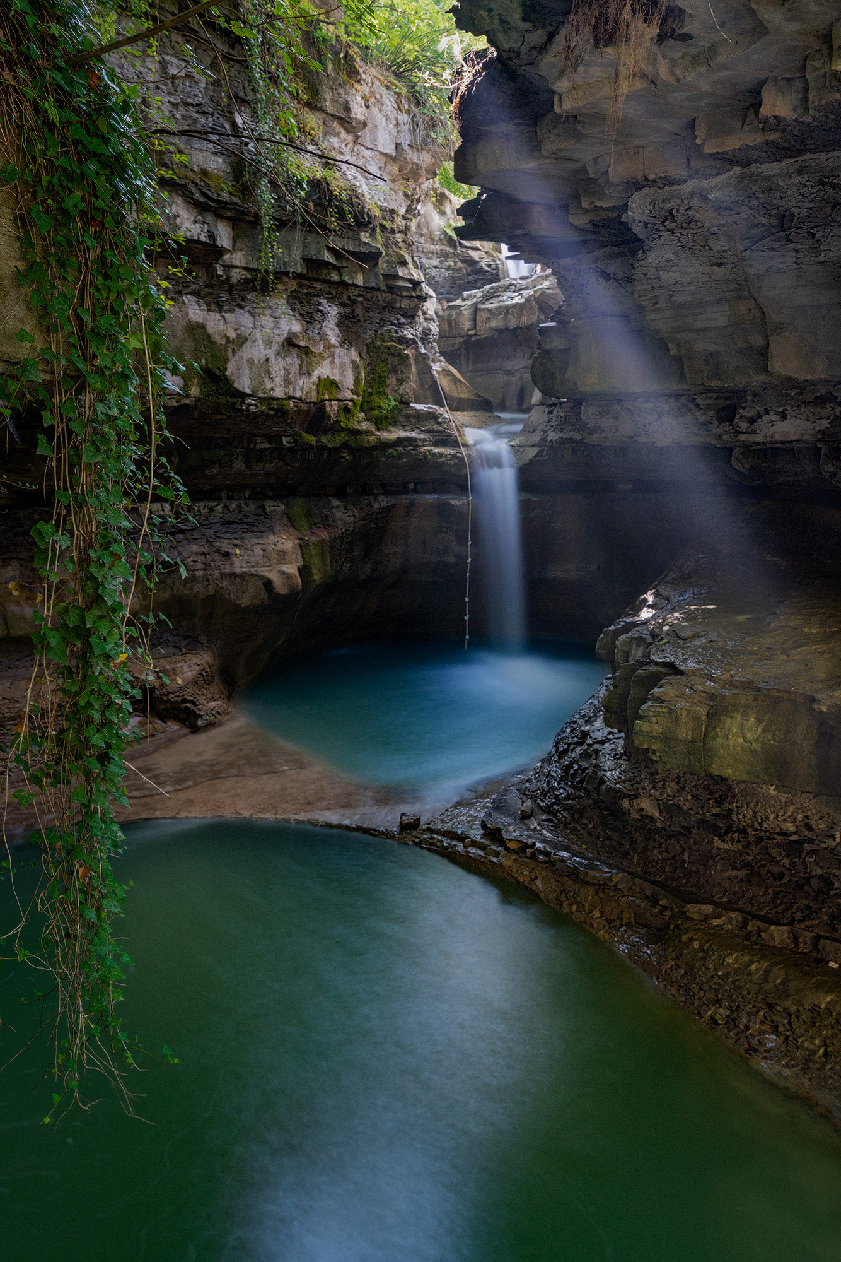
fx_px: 1226
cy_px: 631
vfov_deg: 54.4
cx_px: 420
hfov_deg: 37.9
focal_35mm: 35
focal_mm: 35
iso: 500
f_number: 9
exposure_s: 25
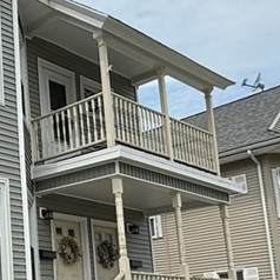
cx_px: -112
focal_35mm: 53
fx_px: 485
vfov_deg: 29.7
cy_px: 288
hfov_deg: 26.0
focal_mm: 2.22
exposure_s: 1/2237
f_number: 2.2
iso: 50
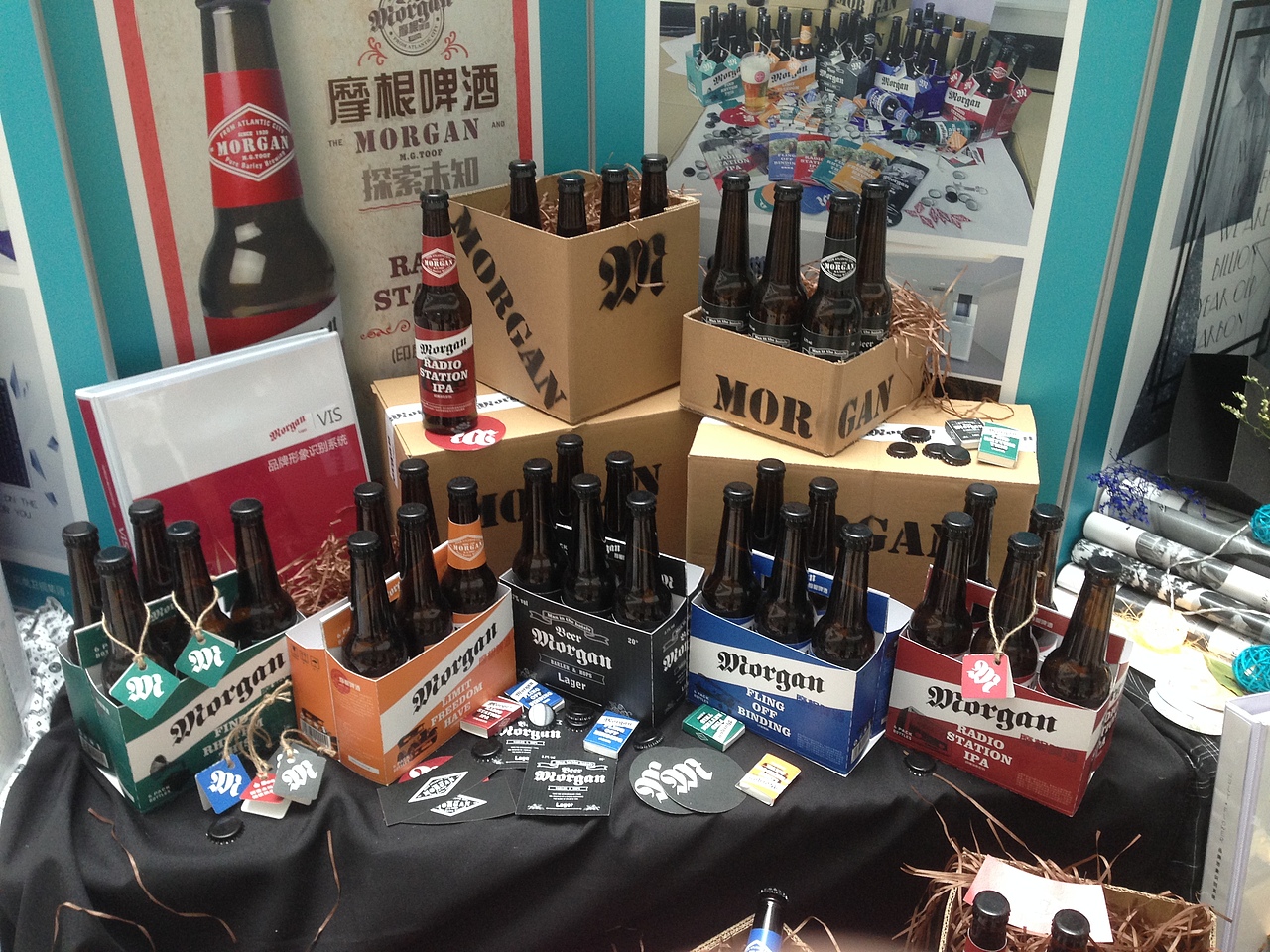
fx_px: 1211
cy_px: 476
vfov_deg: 42.9
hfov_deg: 55.4
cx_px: 635
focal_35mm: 33
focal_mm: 4.12
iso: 100
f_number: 2.4
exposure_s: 1/20
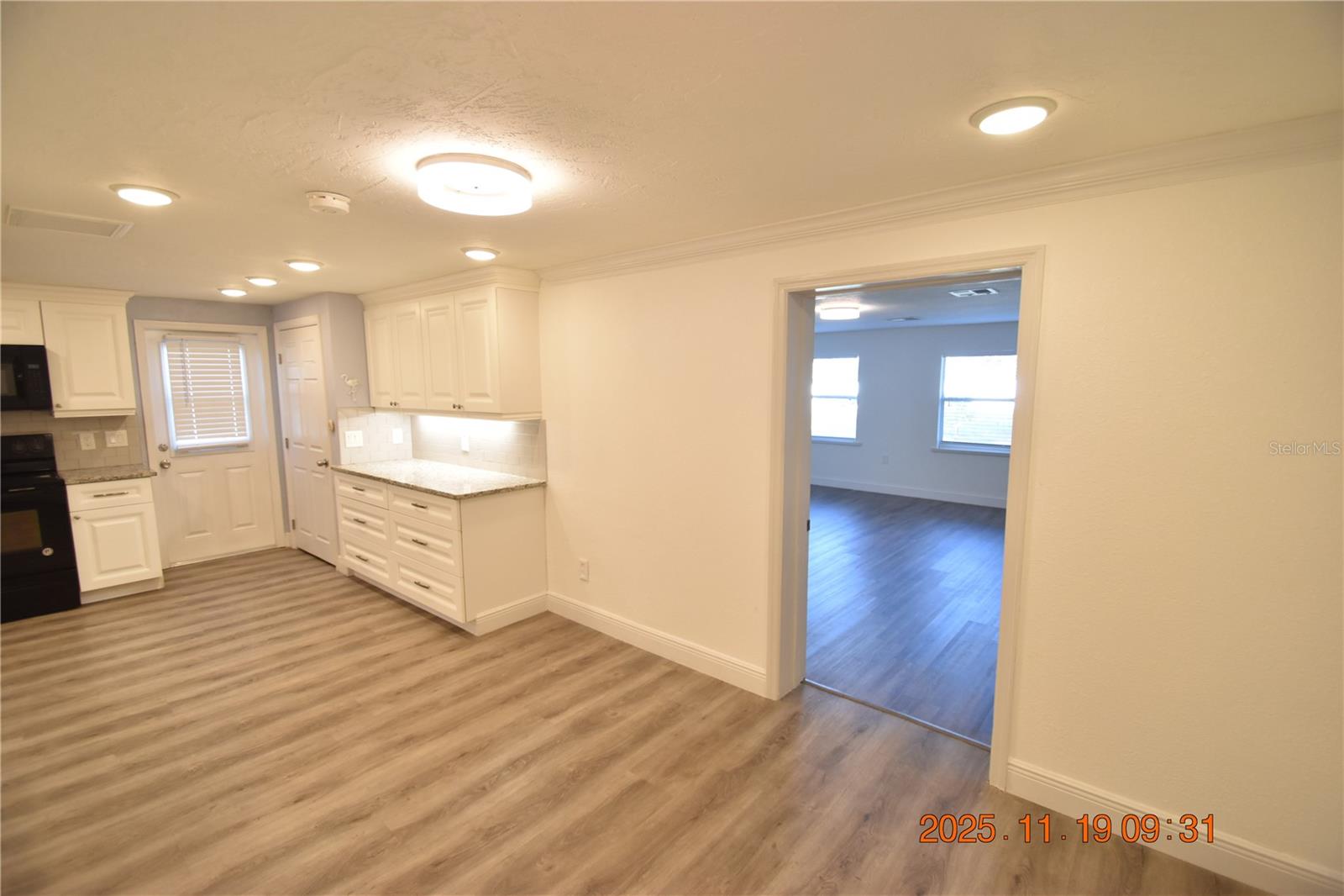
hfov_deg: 100.4
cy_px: 448
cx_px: 672
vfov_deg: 77.3
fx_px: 560
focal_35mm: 15
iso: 800
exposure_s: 1/125
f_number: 3.5
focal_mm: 10
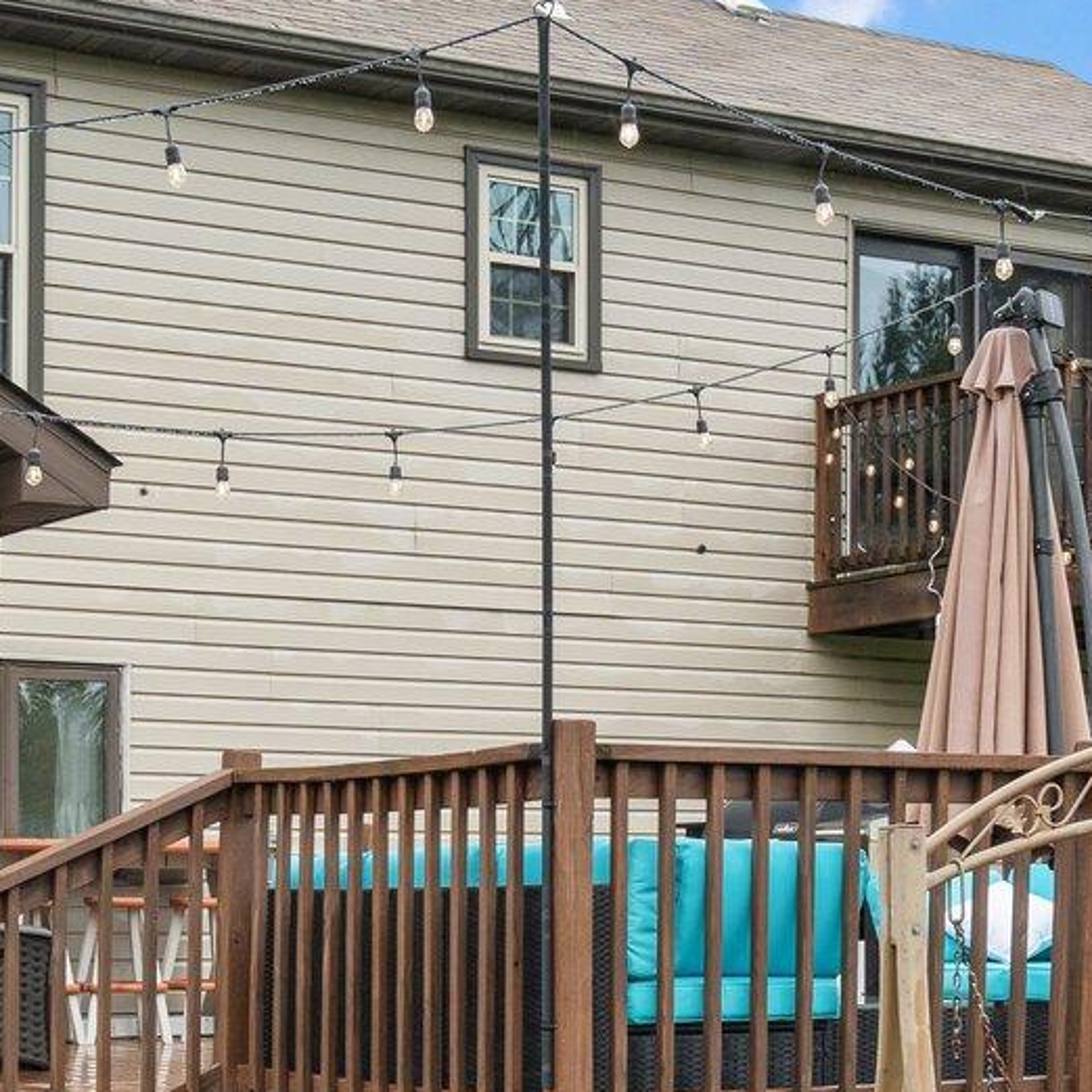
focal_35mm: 80
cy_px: 915
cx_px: 498
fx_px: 2855
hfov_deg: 21.6
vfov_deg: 21.3
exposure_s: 1/60
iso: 640
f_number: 8
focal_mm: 24
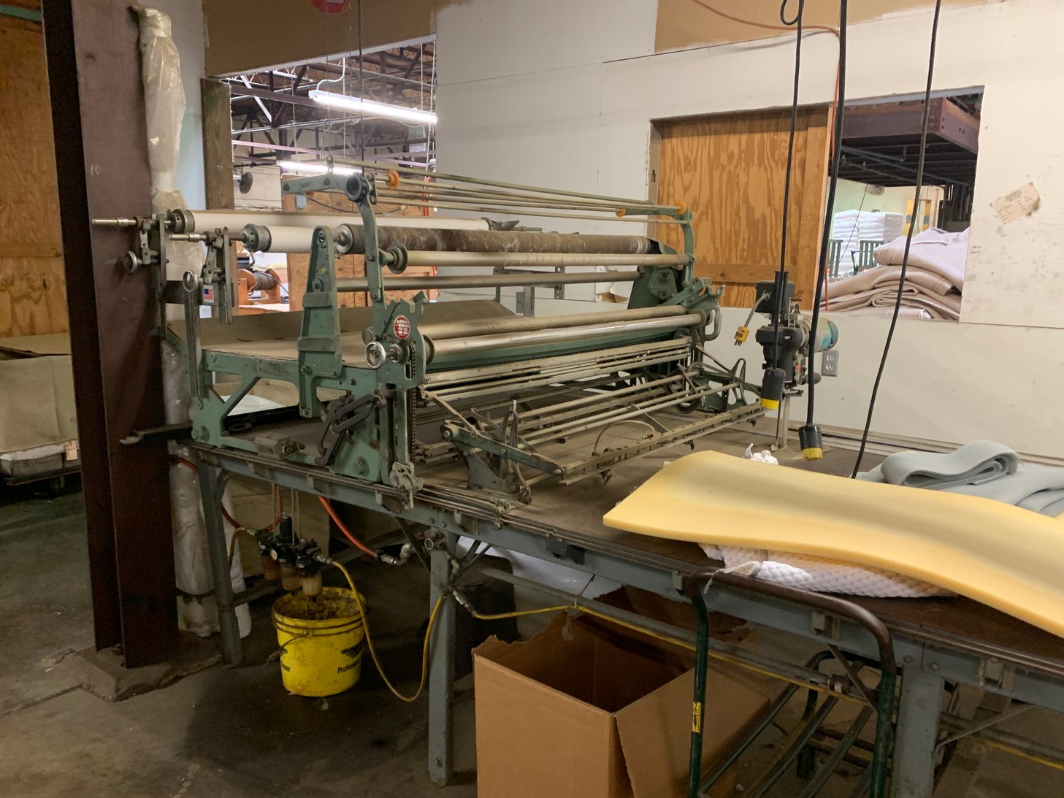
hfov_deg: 65.3
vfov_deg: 51.4
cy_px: 403
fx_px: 830
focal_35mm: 27
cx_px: 549
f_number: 1.8
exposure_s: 1/40
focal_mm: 4.25
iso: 320
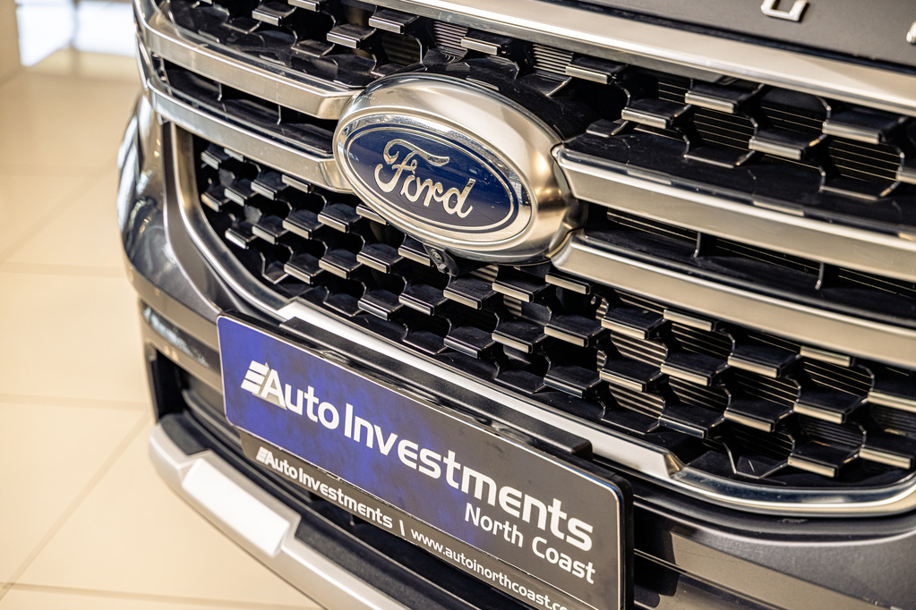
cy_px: 305
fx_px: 1832
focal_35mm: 72
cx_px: 458
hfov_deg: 28.1
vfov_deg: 18.9
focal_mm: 72
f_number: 4
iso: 500
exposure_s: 1/200
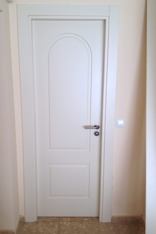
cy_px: 116
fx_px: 240
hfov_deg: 35.9
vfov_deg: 51.9
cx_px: 67
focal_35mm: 37
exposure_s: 1/120
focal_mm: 4.28
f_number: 2.4
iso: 50
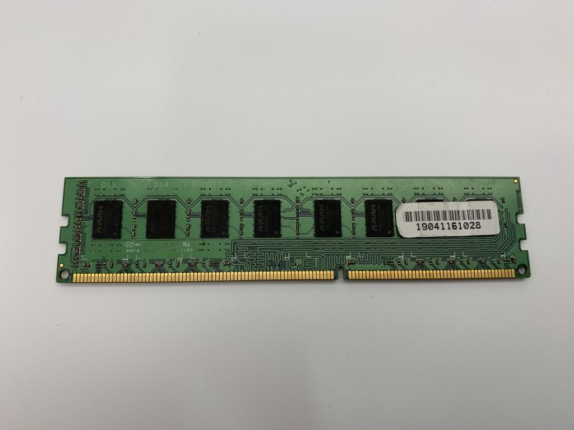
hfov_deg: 67.3
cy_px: 215
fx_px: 431
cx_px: 287
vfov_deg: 53.1
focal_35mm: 26
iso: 25
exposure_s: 1/218
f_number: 1.8
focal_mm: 4.25
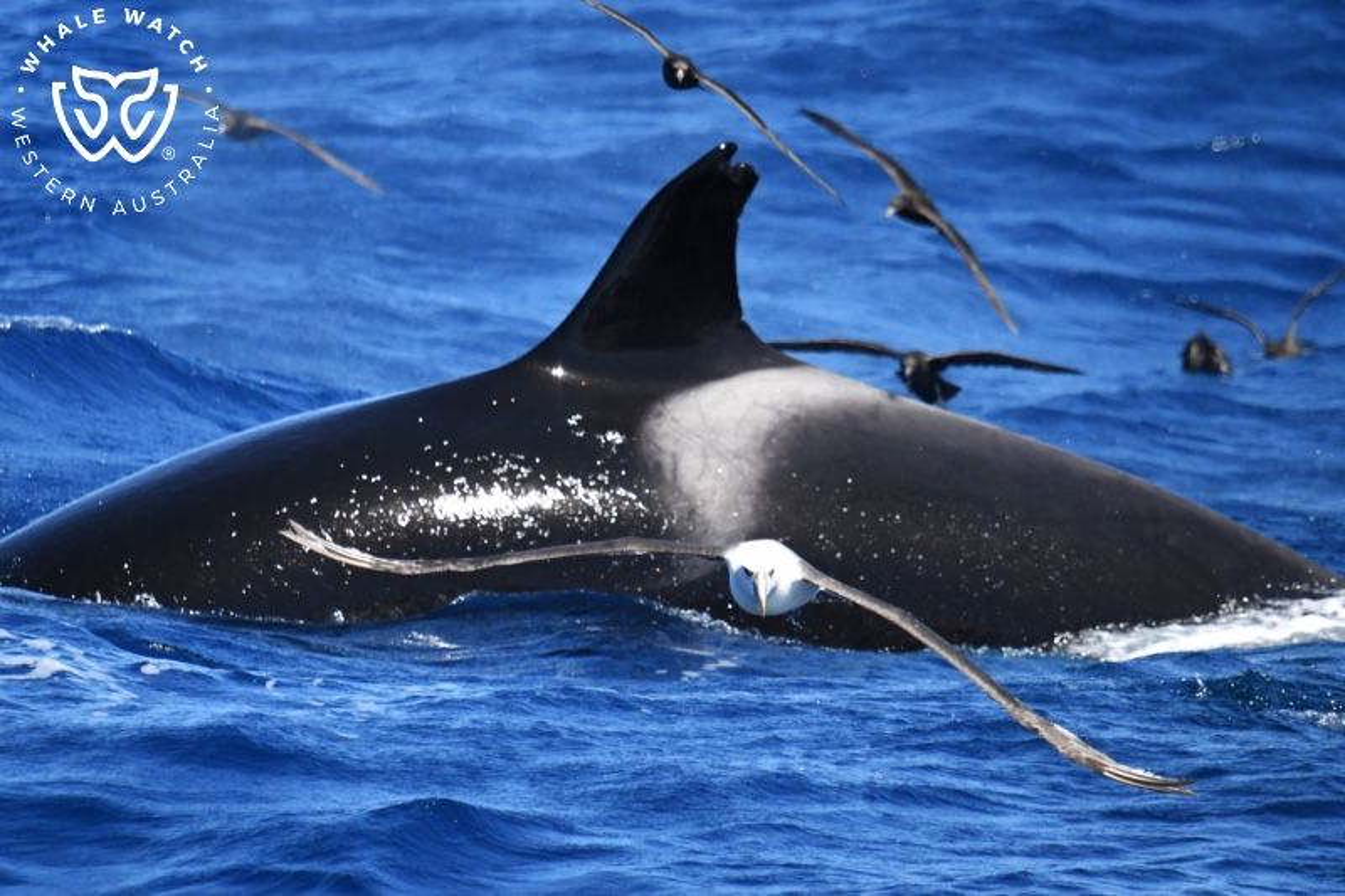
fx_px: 22411
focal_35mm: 600
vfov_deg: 2.3
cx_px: 672
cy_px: 448
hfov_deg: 3.4
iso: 2200
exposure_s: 1/8000
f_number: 6.3
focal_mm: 600
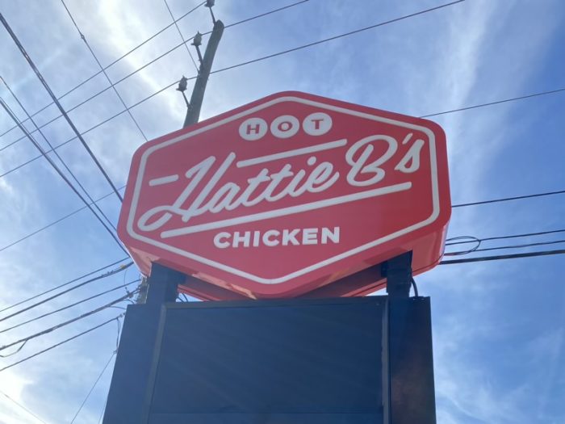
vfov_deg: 53.1
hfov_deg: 67.3
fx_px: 424
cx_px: 282
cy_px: 212
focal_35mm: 26
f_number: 1.8
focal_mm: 4.25
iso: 32
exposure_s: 1/981
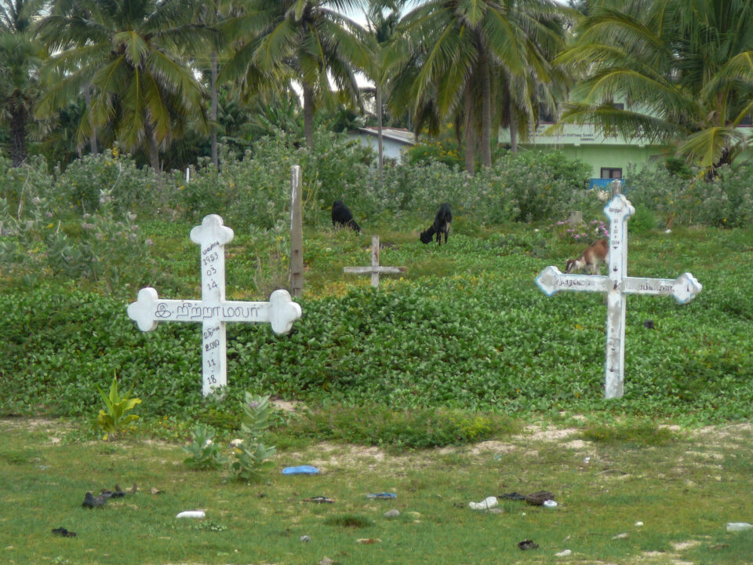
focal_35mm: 190
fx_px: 4133
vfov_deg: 7.8
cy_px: 282
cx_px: 376
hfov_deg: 10.4
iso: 80
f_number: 4.1
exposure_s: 1/160
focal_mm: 28.2
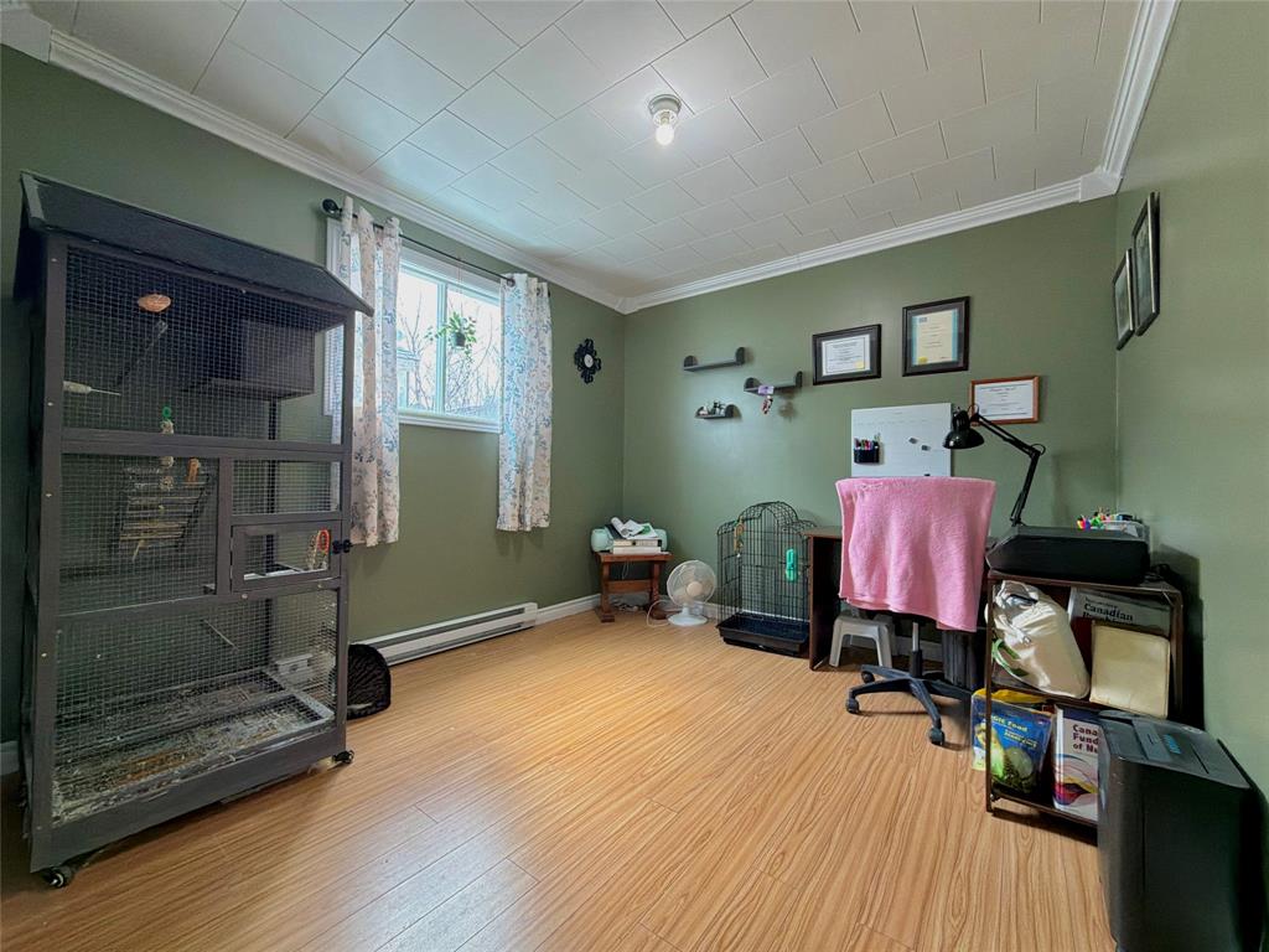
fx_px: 513
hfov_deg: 102.1
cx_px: 634
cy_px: 476
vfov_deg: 85.7
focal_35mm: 14
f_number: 2.2
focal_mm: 2.22
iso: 200
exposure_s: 1/60
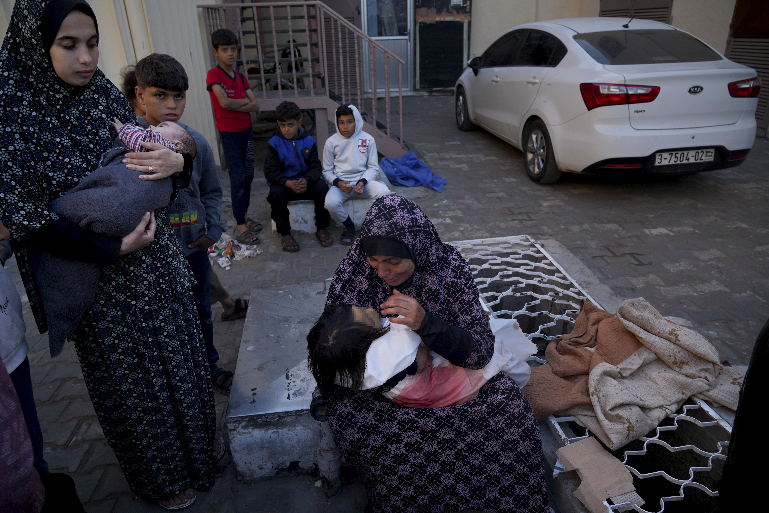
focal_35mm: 24
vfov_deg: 53.1
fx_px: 513
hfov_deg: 73.7
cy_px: 256
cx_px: 384
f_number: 4.5
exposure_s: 1/100
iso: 100
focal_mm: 24
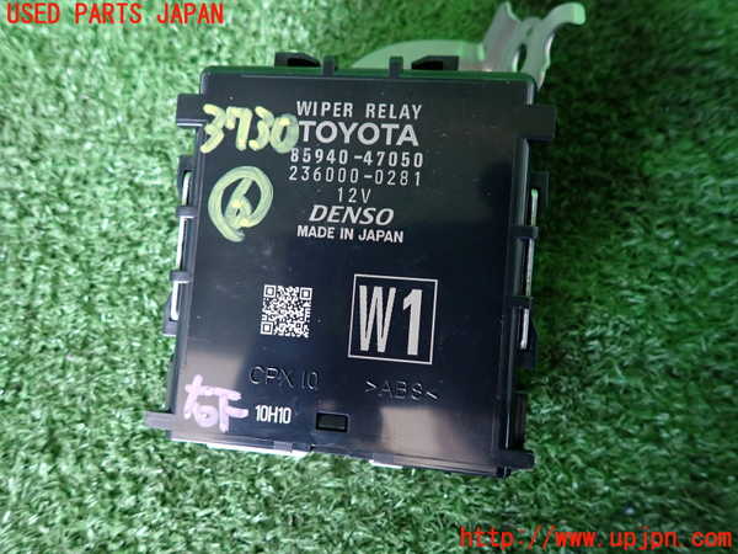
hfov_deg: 69.4
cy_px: 277
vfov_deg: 54.9
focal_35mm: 25
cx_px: 369
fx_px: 533
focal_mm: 4.5
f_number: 2
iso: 400
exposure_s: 1/30
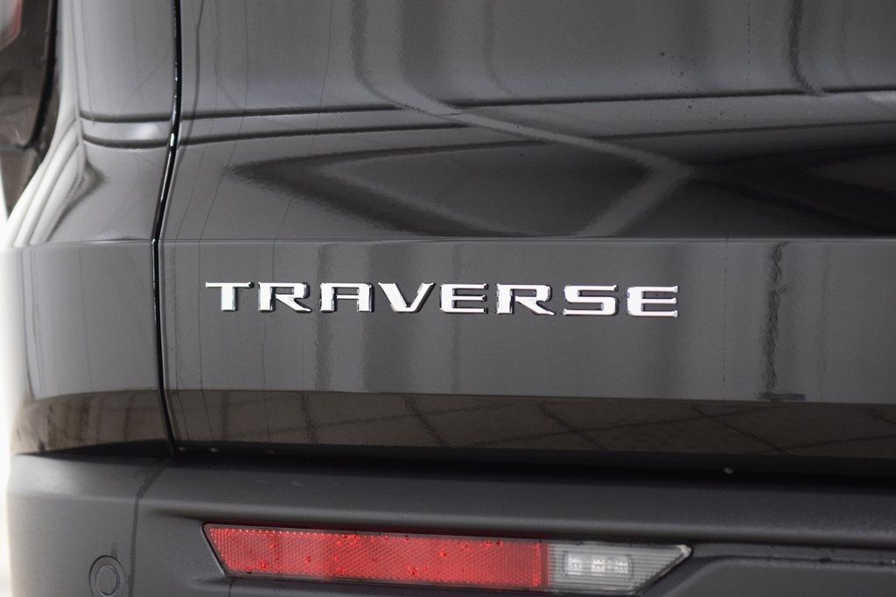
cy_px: 298
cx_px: 448
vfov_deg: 13.0
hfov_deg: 19.5
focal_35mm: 105
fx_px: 2614
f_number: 3.5
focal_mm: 70
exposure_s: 1/30
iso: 1600
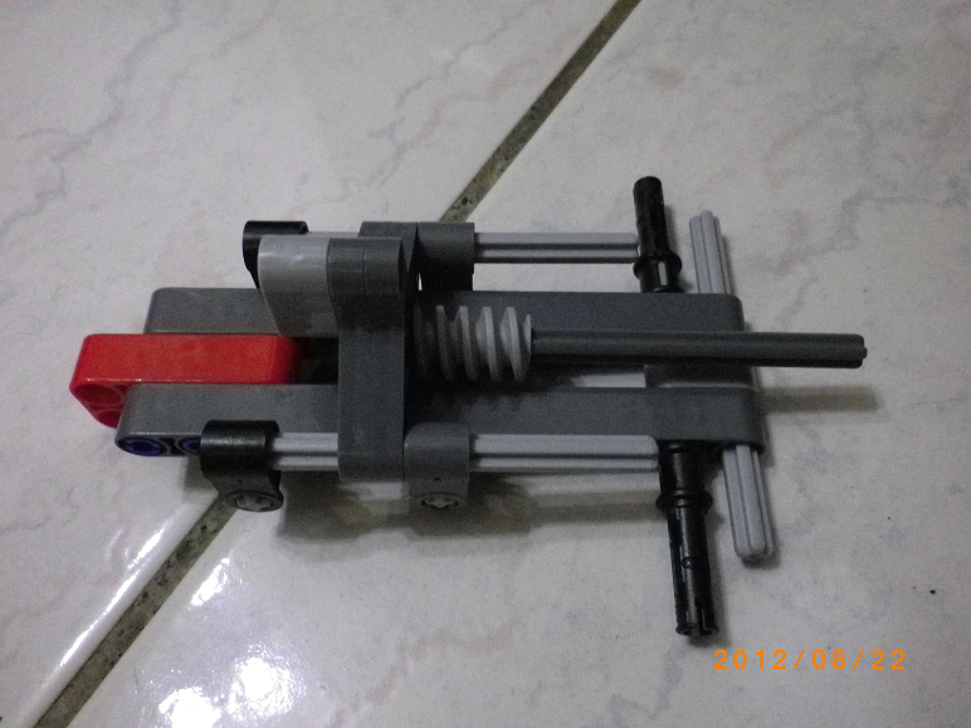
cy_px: 371
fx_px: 813
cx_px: 499
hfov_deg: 61.6
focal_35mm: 29
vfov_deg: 48.2
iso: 800
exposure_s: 1/30
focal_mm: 5
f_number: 3.2
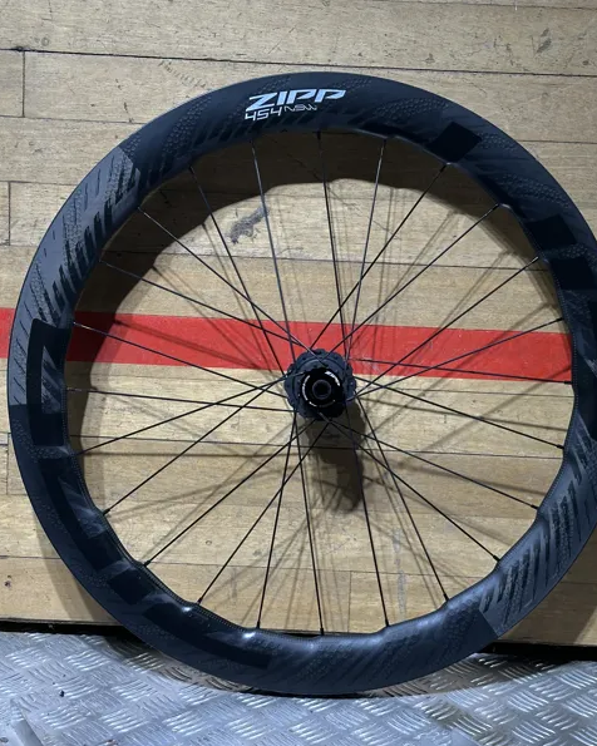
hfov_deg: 24.2
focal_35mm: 63
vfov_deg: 30.0
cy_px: 374
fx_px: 1391
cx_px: 332
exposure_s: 1/108
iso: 40
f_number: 1.78
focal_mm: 6.86
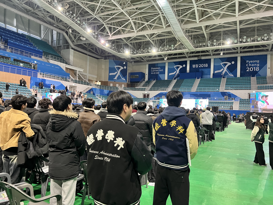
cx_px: 136
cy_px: 102
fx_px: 205
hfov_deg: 67.3
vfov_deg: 53.1
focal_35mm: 26
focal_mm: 5.7
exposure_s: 1/60
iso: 400
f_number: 1.5
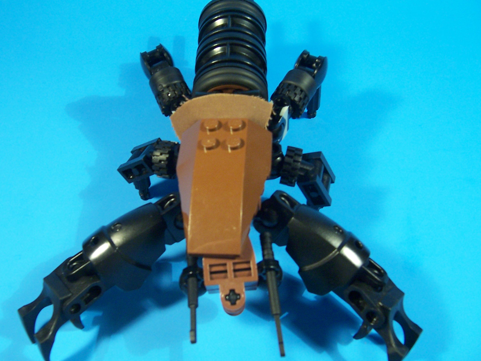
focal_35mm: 36
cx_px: 222
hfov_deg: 51.3
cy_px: 170
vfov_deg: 39.6
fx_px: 500
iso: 140
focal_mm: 5.5
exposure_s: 1/15
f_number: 3.4
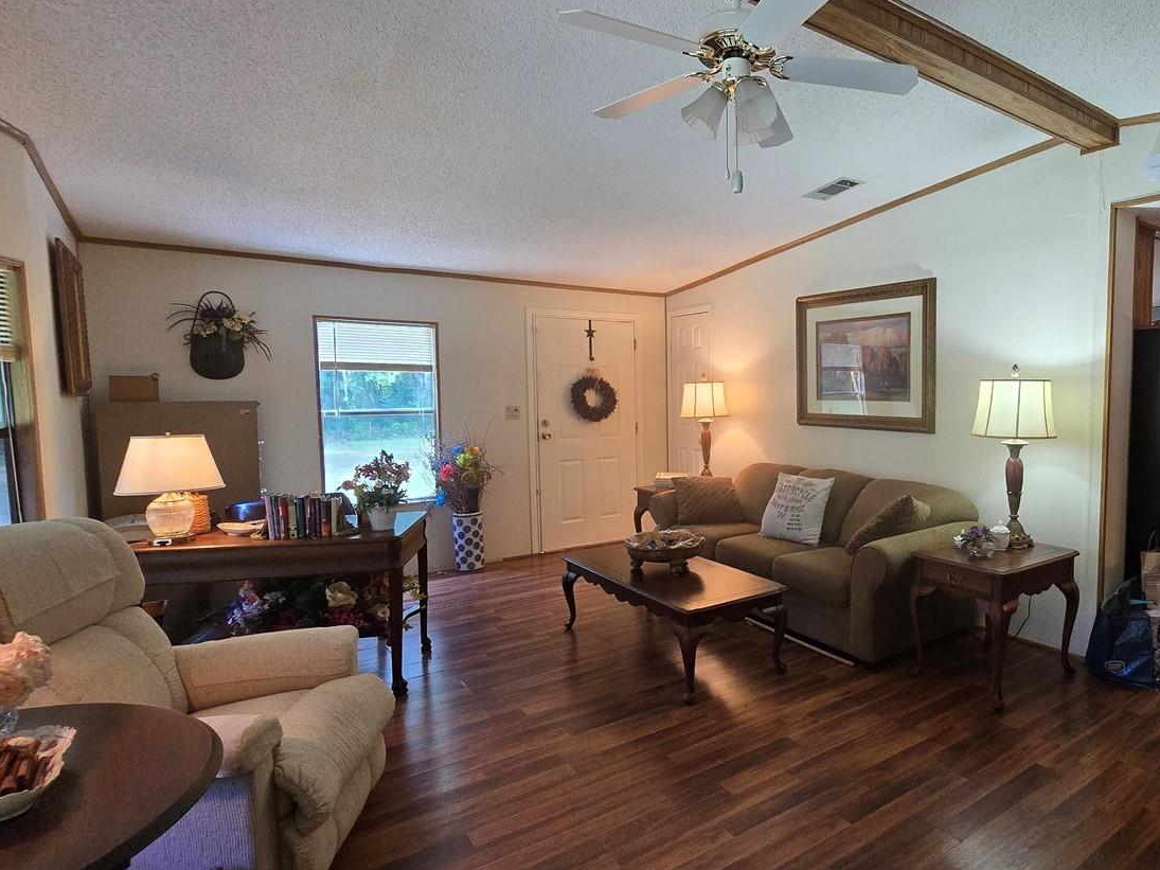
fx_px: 637
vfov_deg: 68.7
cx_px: 774
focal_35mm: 19
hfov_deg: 81.8
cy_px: 439
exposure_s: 1/60
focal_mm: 2.2
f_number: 2.2
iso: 320
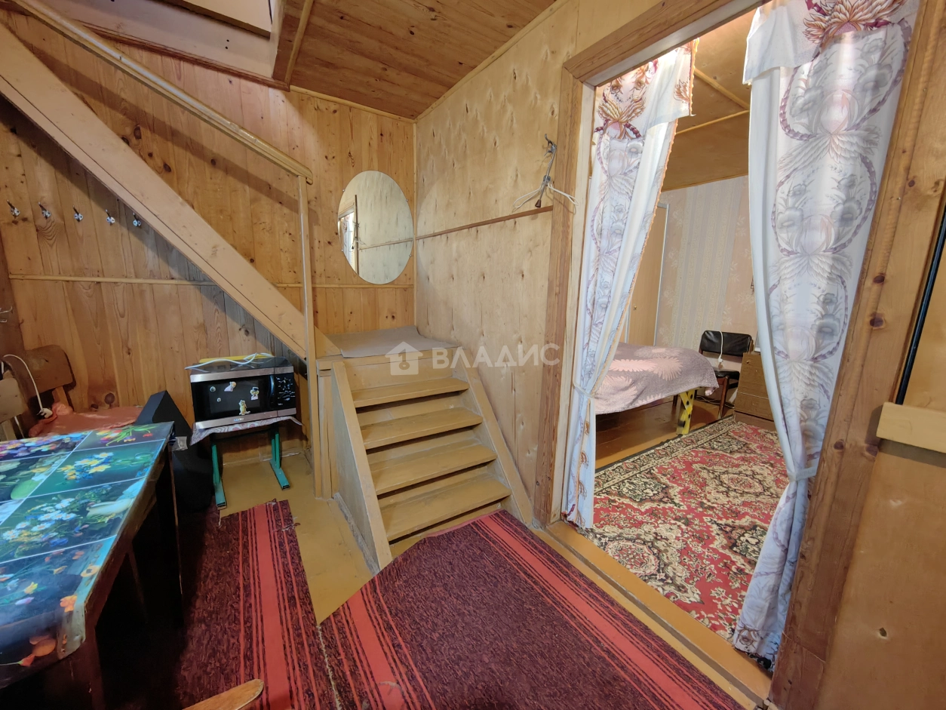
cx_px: 473
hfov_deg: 106.2
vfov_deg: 89.9
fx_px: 355
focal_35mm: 13
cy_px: 355
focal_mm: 1.95
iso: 640
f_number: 2.2
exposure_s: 1/16.7
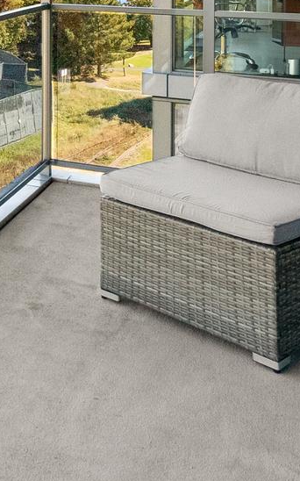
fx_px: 799
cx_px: -186
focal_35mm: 61
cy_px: -45
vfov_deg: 30.1
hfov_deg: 18.2
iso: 800
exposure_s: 1/320
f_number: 8
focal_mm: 16
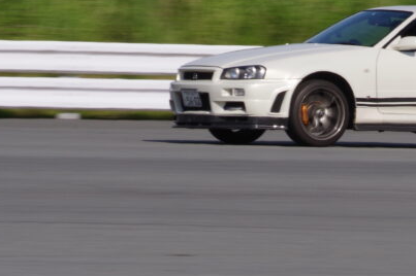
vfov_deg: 1.2
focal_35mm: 1144
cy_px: 56
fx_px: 13208
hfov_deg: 1.8
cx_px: 450
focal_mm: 300
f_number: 22
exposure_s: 1/100
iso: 200
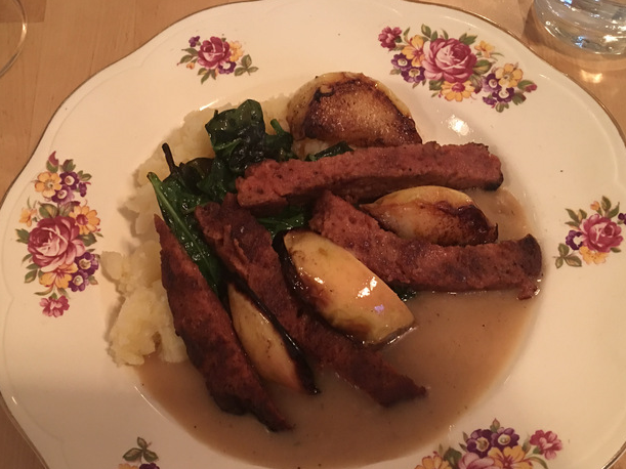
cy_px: 296
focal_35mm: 38
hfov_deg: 49.0
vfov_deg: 37.5
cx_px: 300
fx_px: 687
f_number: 2.2
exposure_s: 1/4
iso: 100
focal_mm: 4.15
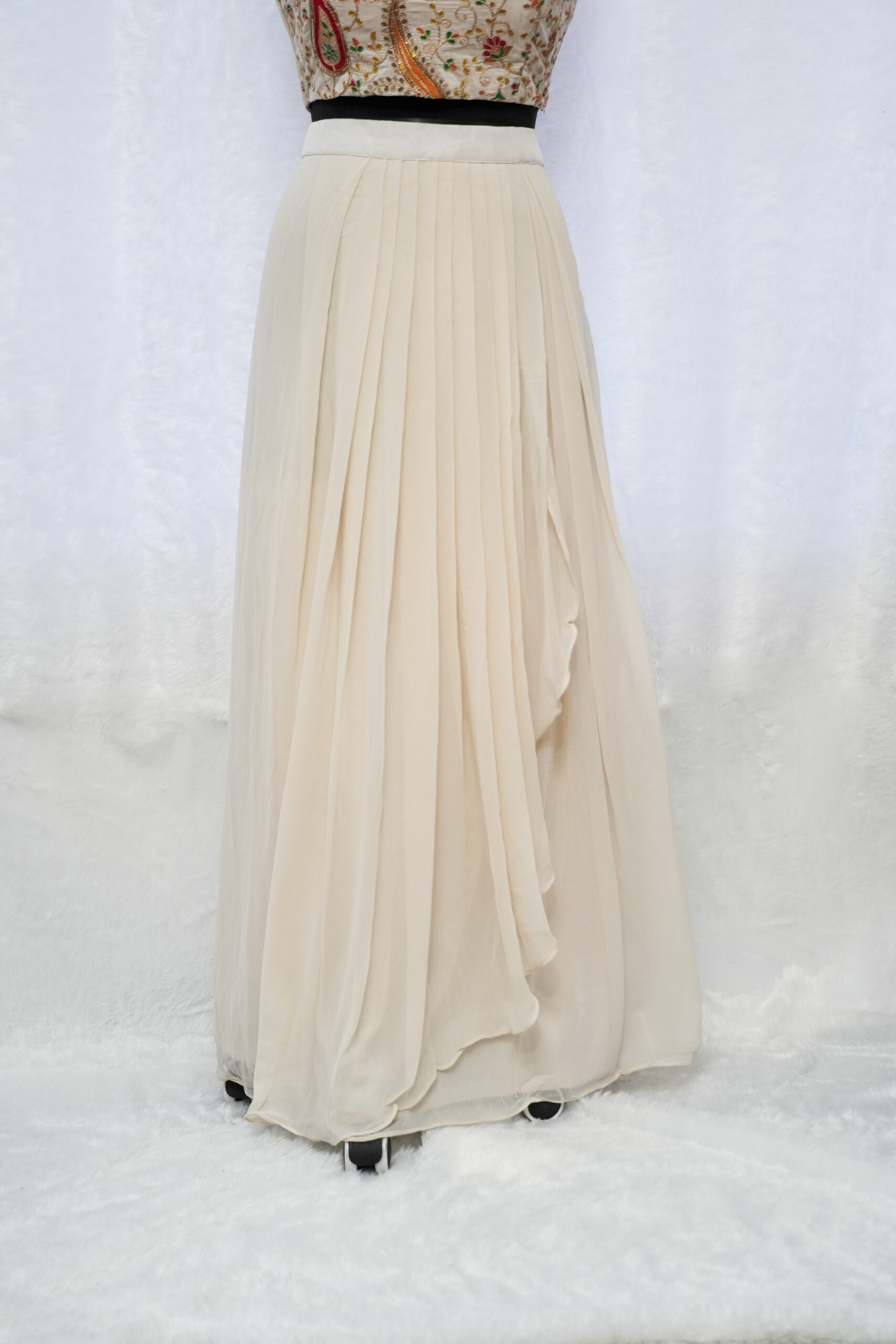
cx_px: 448
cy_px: 672
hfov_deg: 28.1
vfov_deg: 41.1
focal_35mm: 48
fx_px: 1792
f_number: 4
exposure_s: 1/200
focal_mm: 48
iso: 400
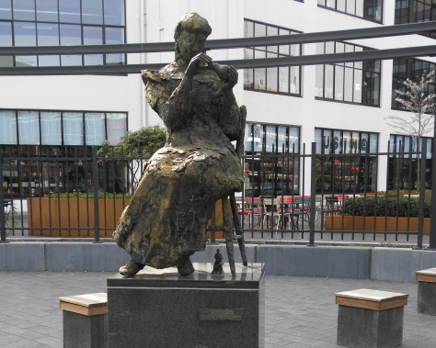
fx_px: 697
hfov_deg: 34.8
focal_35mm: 54
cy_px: 276
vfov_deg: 27.6
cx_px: 218
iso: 64
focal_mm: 7.3
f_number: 4
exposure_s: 1/146
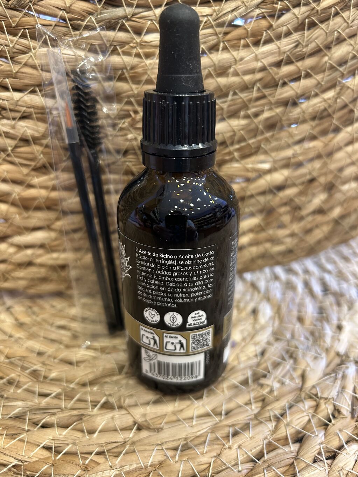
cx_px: 179
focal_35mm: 26
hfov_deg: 53.1
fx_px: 359
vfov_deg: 67.3
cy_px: 238
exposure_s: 1/50
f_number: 1.5
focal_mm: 5.7
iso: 250
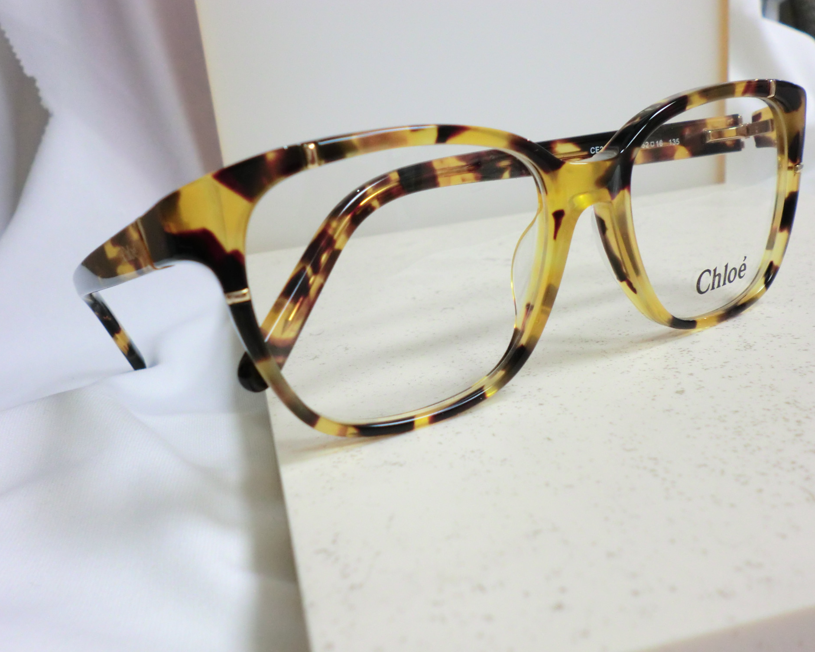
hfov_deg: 52.8
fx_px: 820
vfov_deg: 43.4
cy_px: 328
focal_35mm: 34
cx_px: 406
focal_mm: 5.8
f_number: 3.5
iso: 200
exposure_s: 1/60
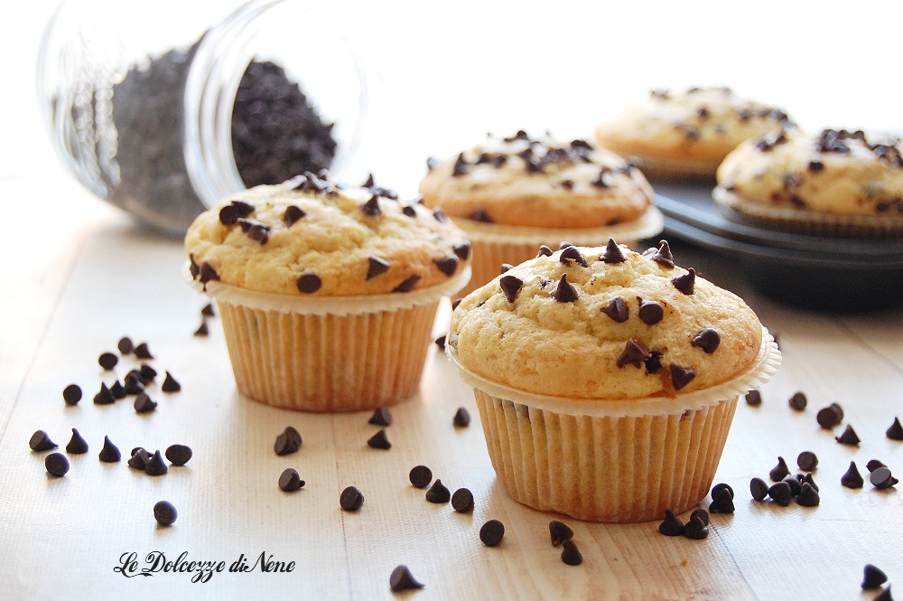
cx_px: 452
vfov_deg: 19.7
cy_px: 300
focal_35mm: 69
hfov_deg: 29.3
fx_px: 1729
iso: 800
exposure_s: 1/20
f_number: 5.3
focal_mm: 46
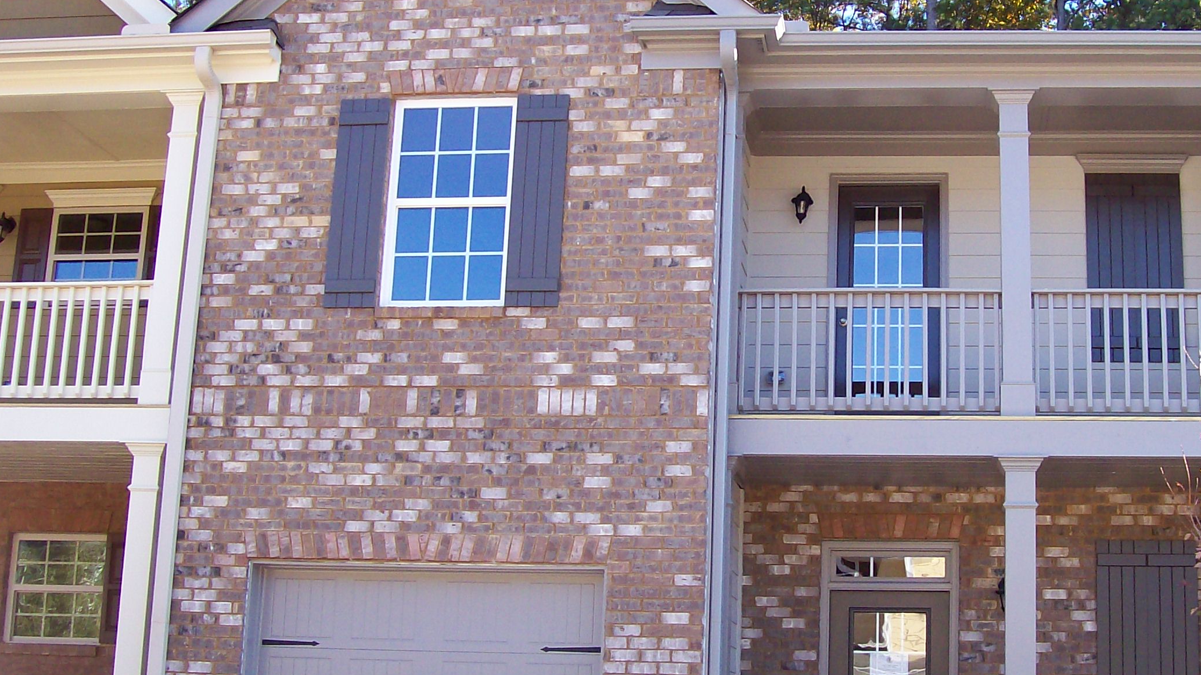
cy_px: 336
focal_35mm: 54
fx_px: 1720
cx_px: 756
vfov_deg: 22.2
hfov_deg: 38.2
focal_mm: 6
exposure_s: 1/234
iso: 80
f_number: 2.7
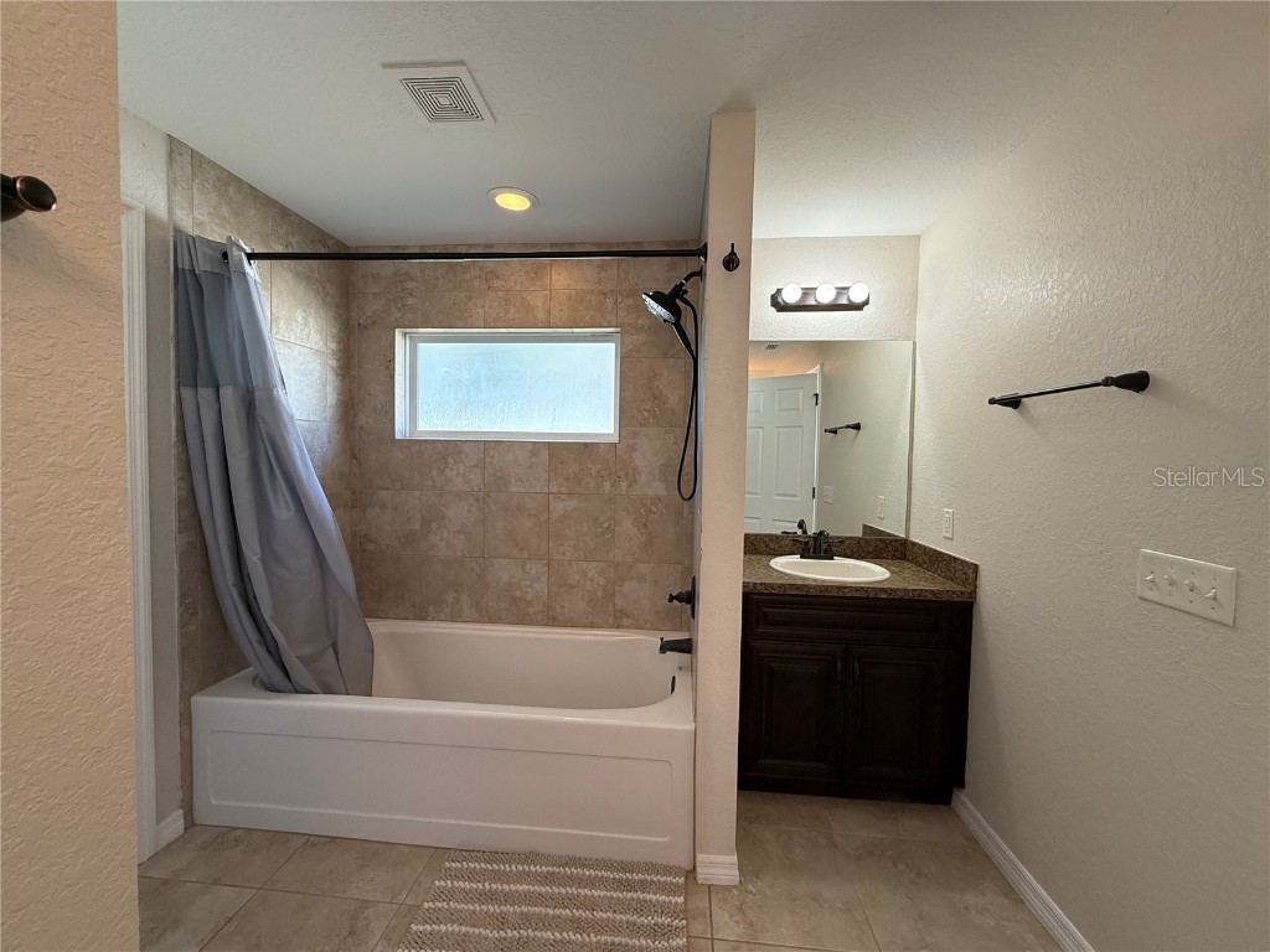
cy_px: 476
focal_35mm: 14
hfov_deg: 102.1
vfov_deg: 85.7
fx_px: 514
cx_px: 635
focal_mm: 2.22
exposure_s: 1/120
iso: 160
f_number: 2.2
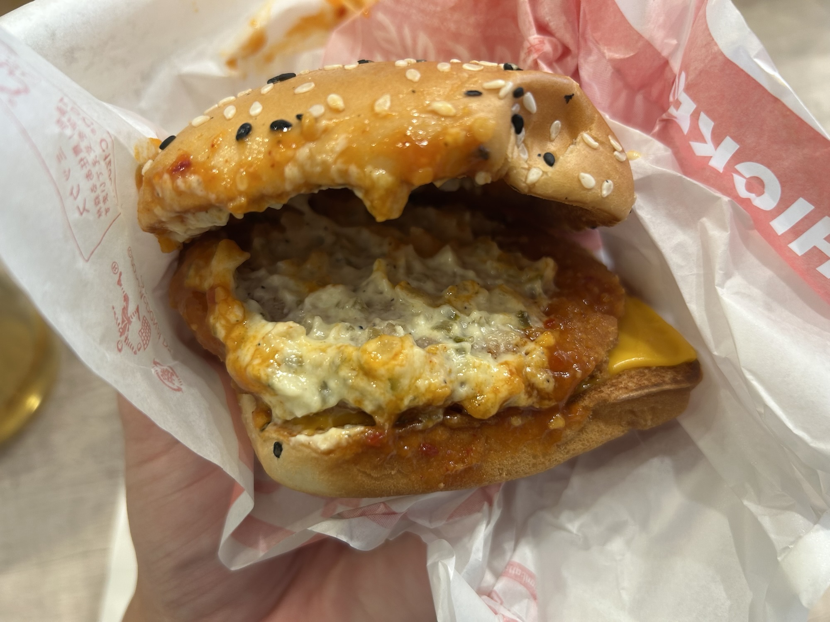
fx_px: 623
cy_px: 311
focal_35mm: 26
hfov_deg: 67.3
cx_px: 415
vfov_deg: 53.1
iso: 64
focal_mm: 5.7
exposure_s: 1/50
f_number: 1.5
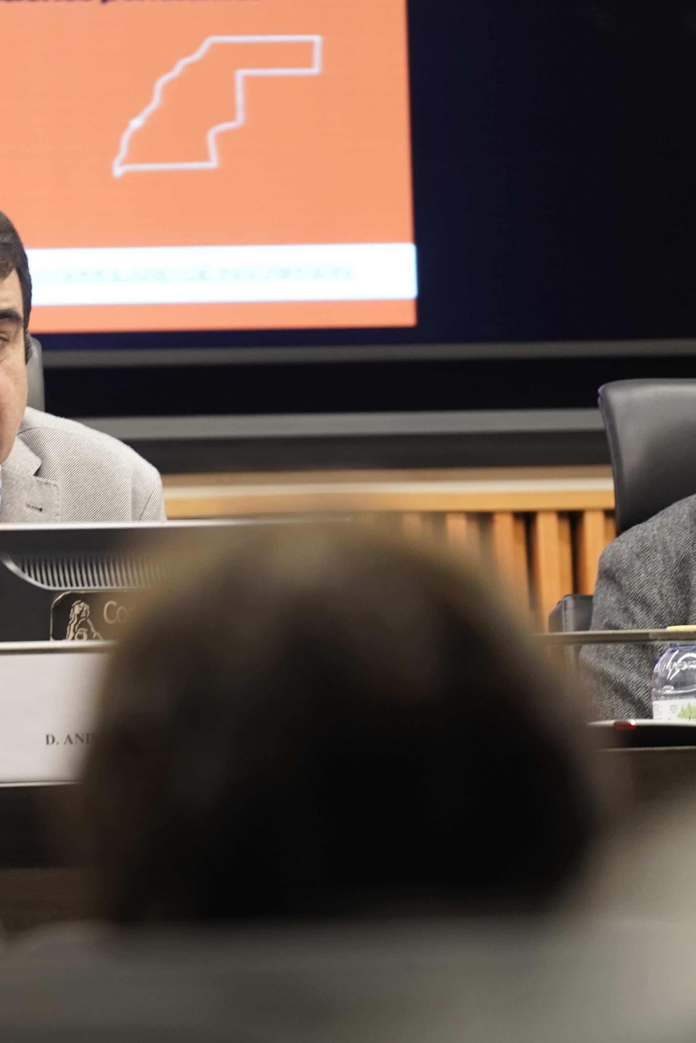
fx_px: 11394
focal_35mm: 393
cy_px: 631
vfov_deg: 5.2
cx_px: -57
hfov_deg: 3.5
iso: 1250
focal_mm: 200
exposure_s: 1/80
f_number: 4
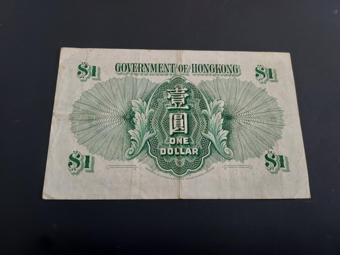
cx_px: 170
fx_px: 236
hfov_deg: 71.6
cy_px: 128
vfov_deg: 56.8
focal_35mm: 24
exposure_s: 1/60
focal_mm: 4.6
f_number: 1.8
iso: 100
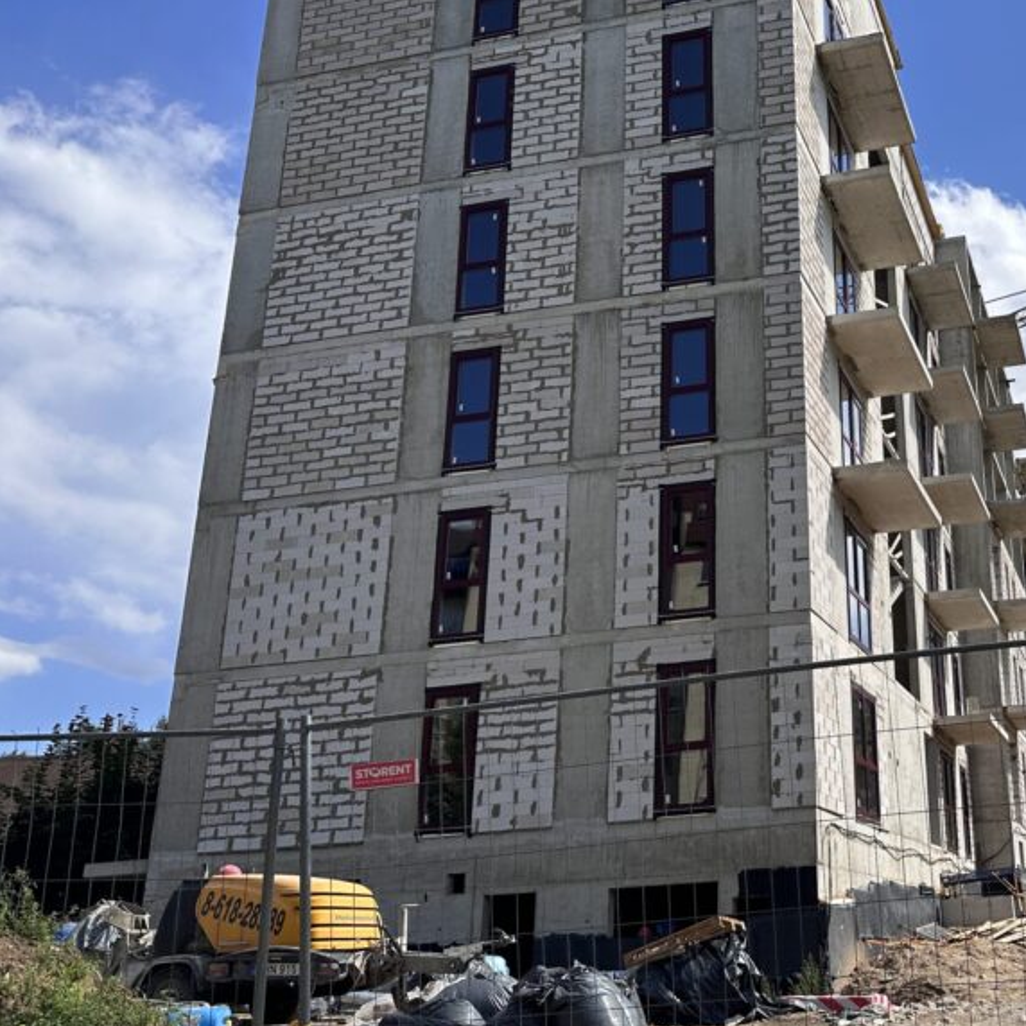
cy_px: 486
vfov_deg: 43.8
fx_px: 1274
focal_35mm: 38
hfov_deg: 41.1
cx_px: 886
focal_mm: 6.86
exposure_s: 1/7042
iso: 80
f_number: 1.78
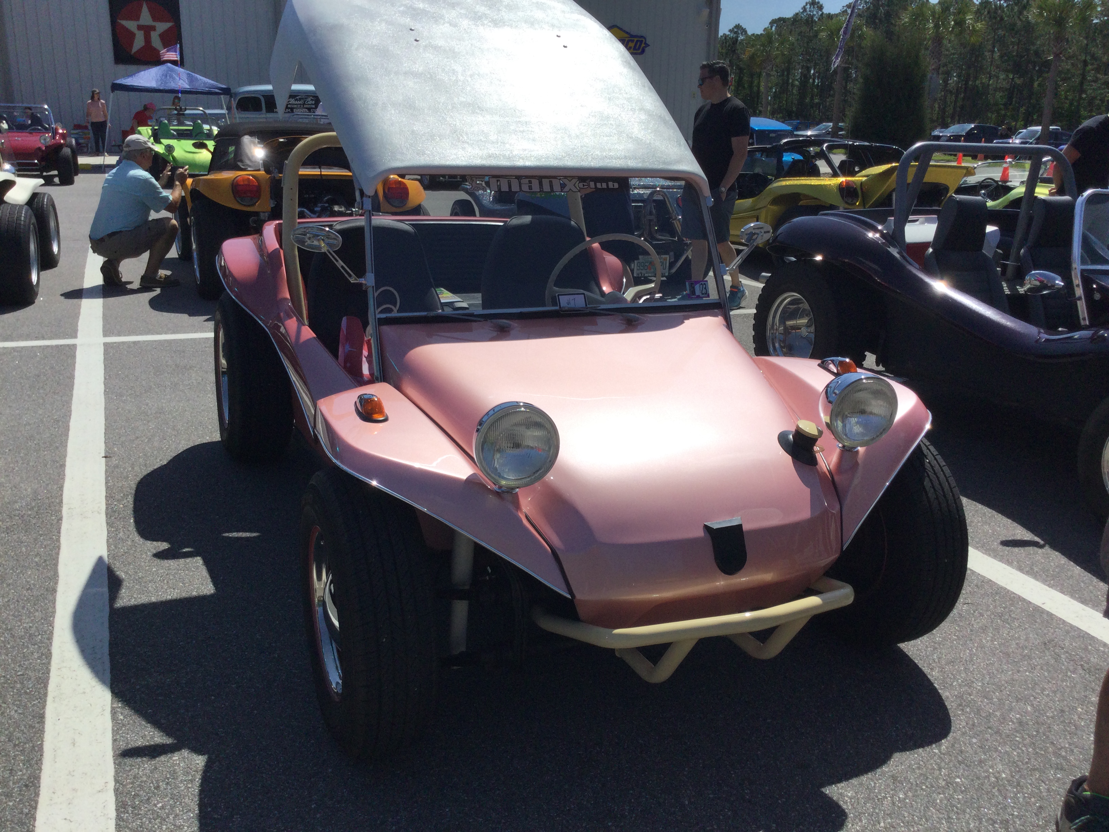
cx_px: 554
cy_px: 416
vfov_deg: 45.4
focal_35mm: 31
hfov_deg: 58.4
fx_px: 993
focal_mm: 3.3
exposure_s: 1/2915
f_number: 2.4
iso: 25
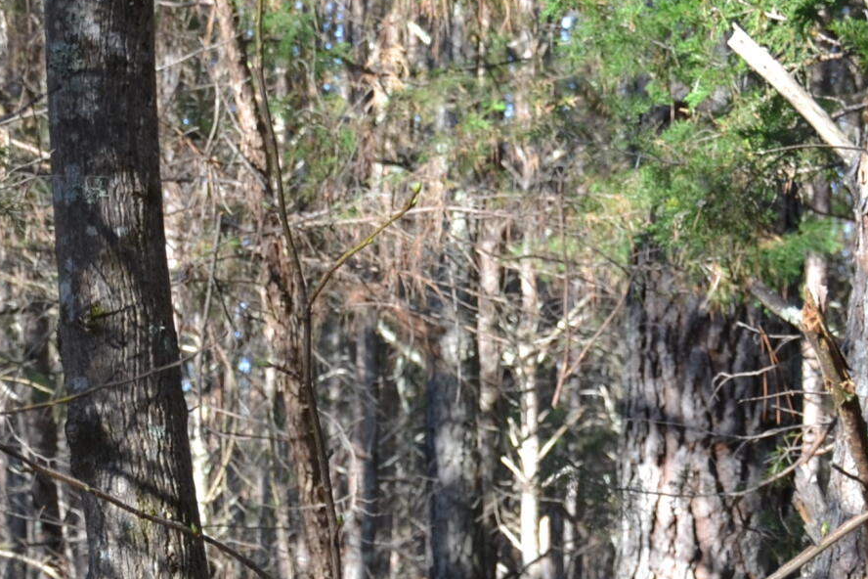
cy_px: 721
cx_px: -19
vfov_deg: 8.9
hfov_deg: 13.3
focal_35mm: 152
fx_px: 3665
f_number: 5.6
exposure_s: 1/125
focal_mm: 30
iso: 280
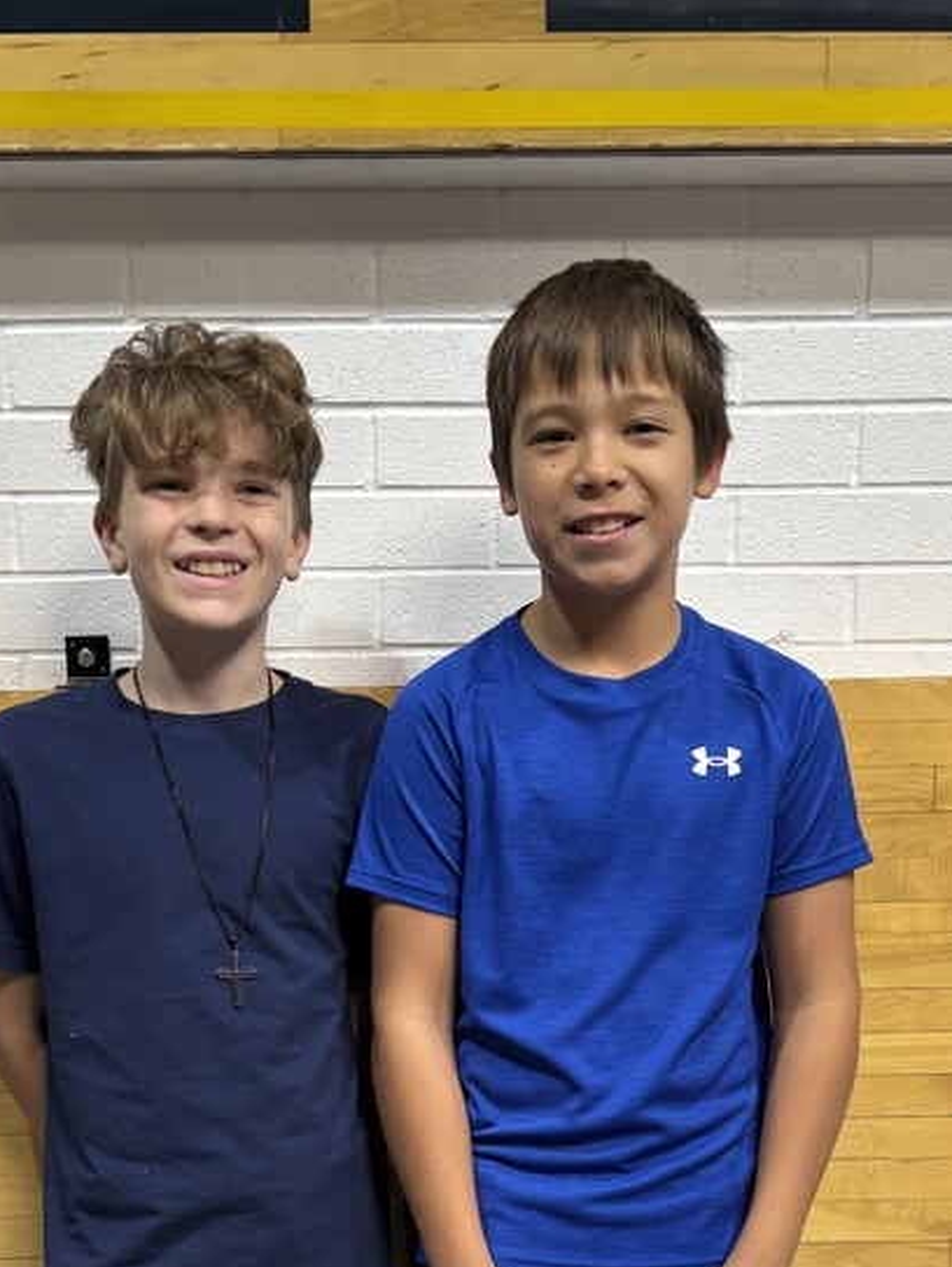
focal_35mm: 49
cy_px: 1174
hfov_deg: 29.7
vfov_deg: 36.2
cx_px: 425
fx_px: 1795
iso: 200
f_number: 1.6
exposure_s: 1/60
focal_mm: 5.96
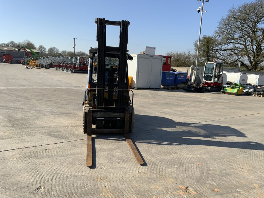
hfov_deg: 61.7
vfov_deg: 48.2
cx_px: 132
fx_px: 221
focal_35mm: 29
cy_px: 99
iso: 16
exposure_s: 1/1786
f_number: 1.8
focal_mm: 3
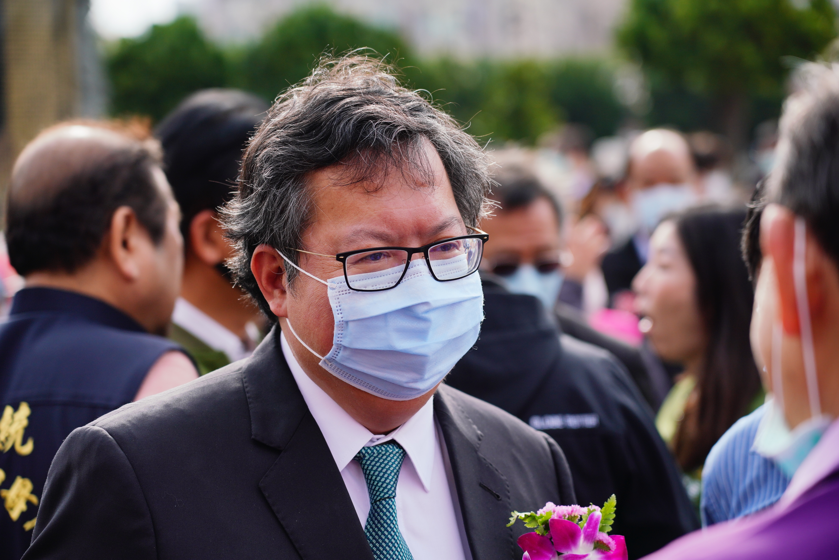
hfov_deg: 19.5
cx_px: 420
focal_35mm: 105
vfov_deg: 13.0
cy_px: 280
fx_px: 2447
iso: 400
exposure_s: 1/2000
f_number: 4
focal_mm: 105
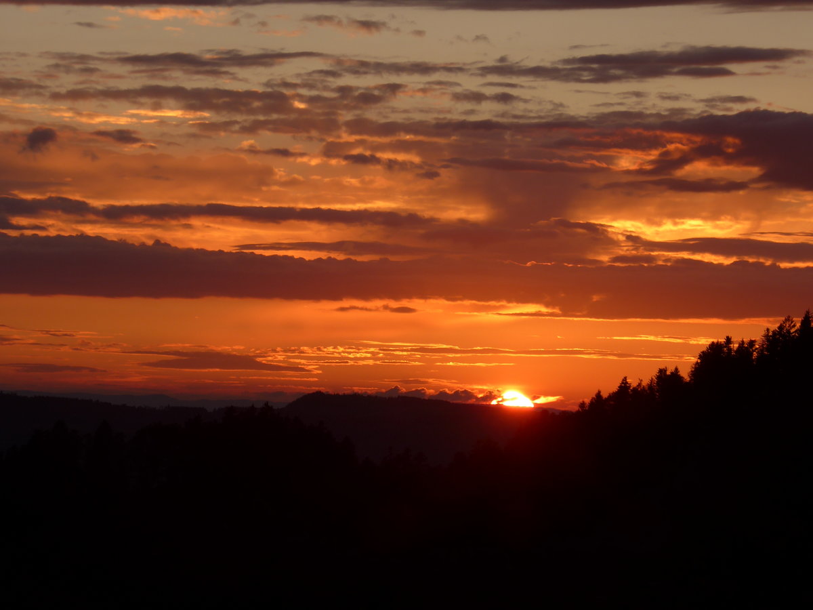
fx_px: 5214
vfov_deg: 6.7
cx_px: 406
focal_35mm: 222
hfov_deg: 8.9
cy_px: 305
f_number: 5.9
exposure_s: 1/160
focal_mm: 42.8
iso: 80
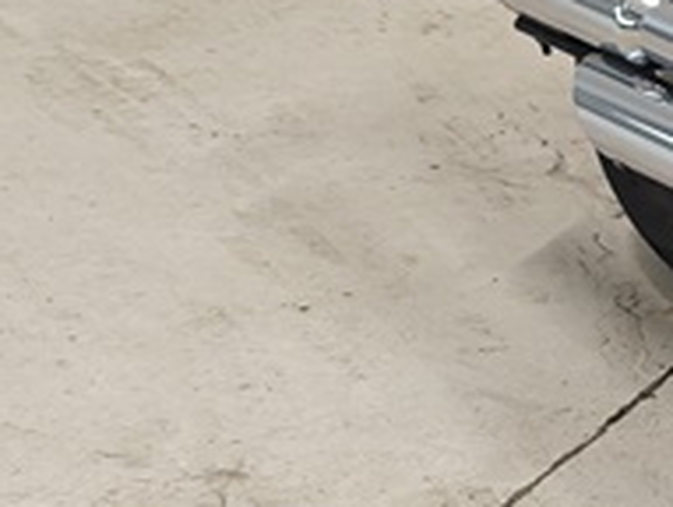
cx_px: 1519
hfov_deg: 7.6
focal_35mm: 246
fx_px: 4792
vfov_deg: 6.0
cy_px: -88
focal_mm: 8.72
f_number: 2
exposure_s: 1/100
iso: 268
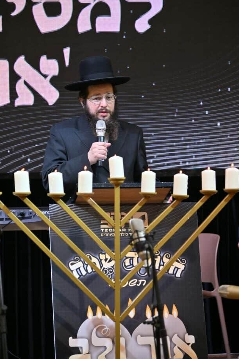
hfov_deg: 11.1
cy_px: 159
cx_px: 118
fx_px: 1224
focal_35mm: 123
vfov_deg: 16.6
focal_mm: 110
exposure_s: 1/160
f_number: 4
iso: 250
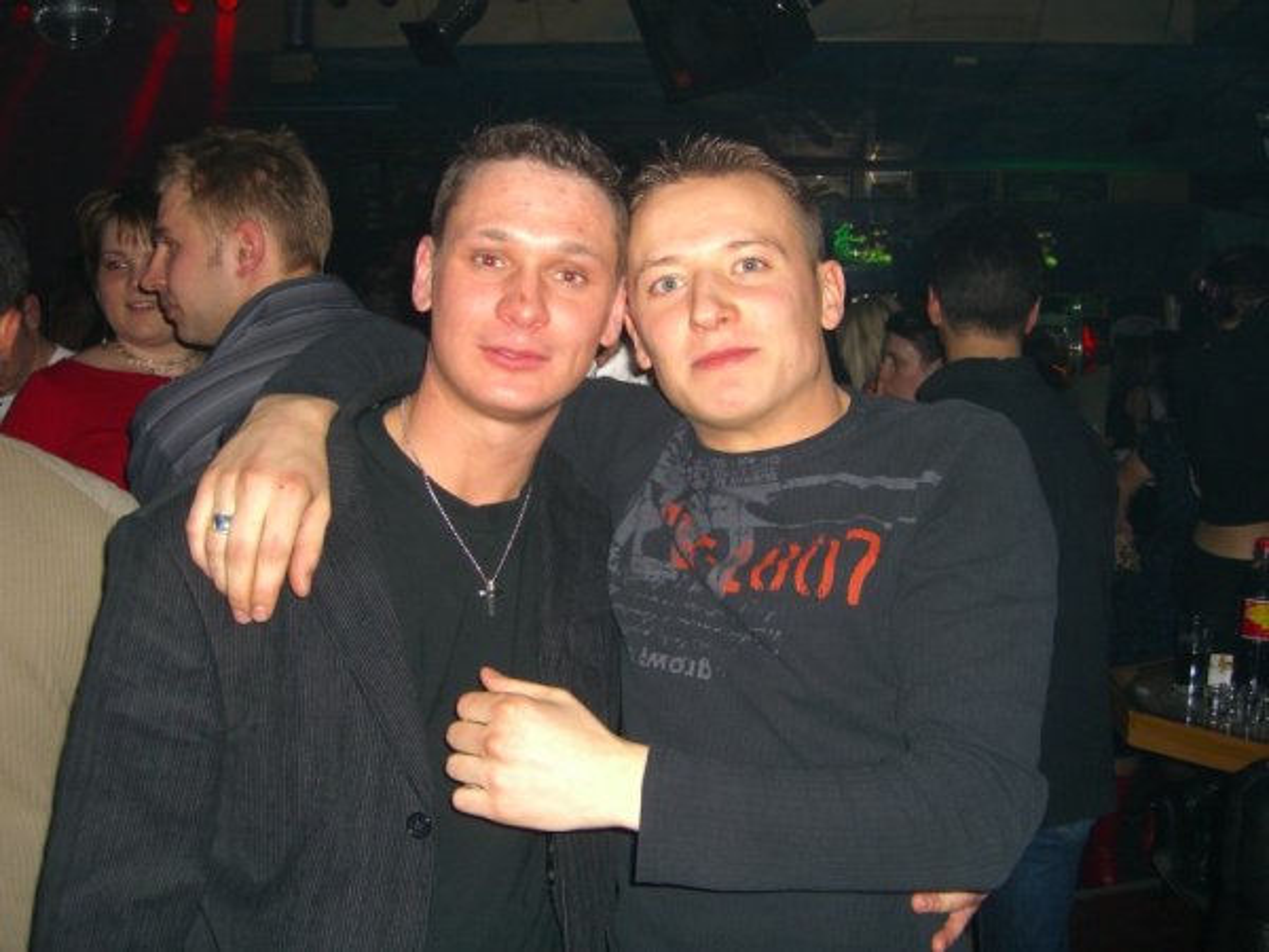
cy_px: 476
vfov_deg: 37.7
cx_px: 634
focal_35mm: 38
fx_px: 1393
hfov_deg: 49.0
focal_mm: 7.9
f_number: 2.8
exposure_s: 1/60
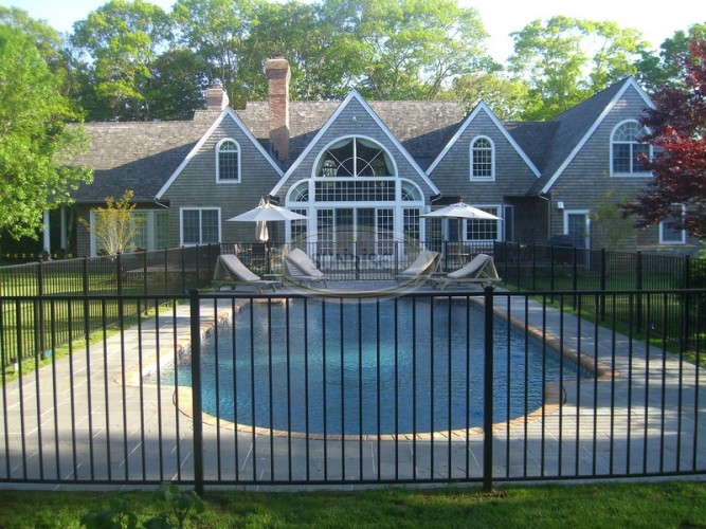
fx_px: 775
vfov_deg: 37.7
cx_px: 353
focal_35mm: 38
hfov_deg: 49.0
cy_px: 264
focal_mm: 7.9
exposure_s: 1/200
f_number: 2.8
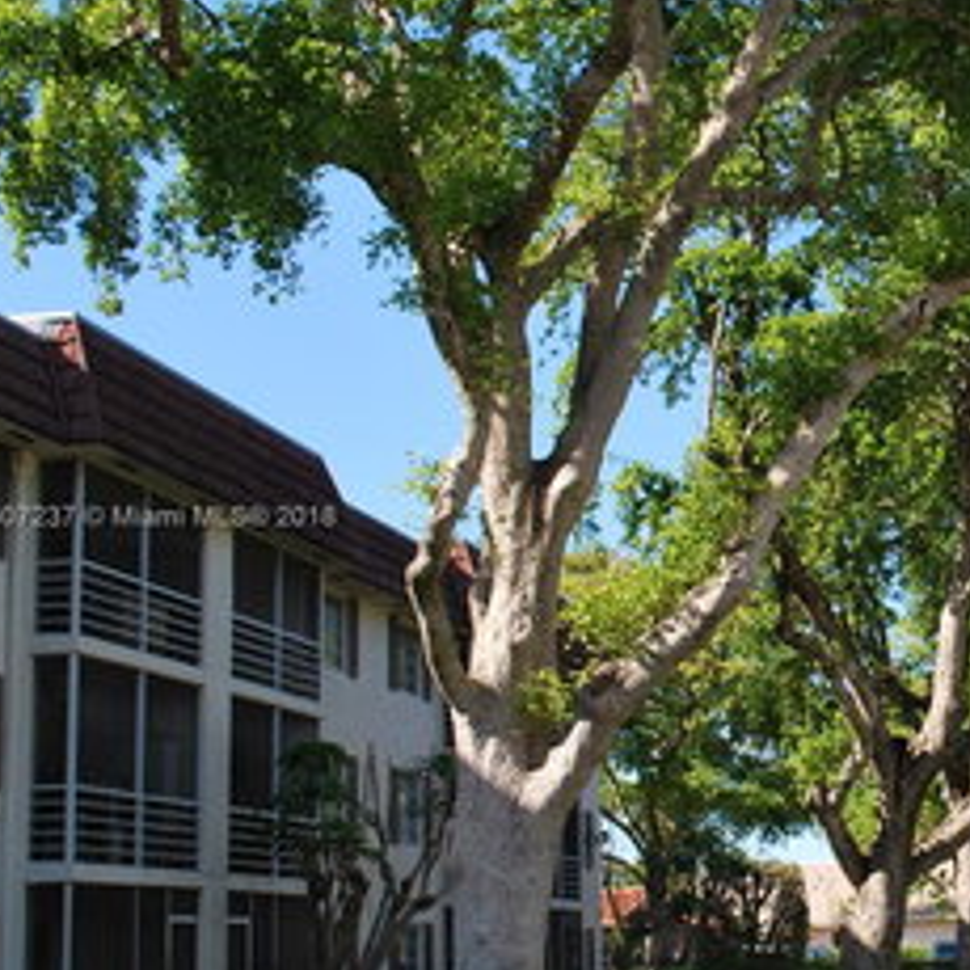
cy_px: 519
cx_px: 943
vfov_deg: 25.0
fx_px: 2188
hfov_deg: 24.0
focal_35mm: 69
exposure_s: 1/200
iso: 100
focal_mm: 26
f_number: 7.1
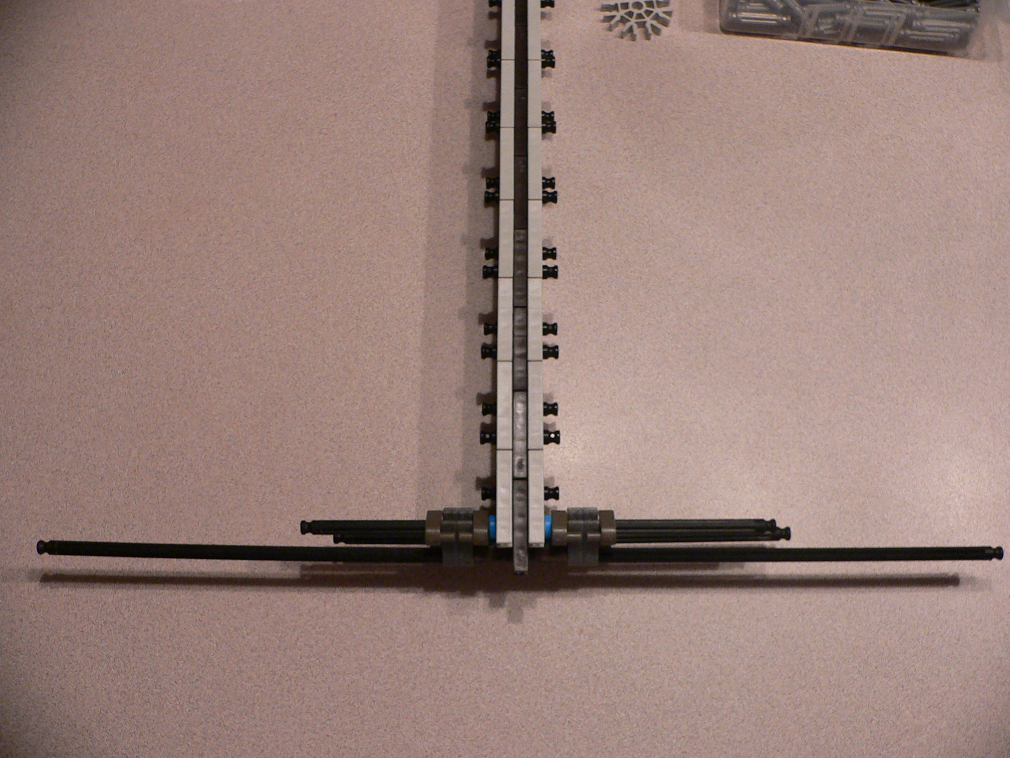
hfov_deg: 52.6
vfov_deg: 40.7
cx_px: 505
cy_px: 379
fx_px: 1021
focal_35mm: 35
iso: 200
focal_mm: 4.6
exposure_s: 1/30
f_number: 2.8
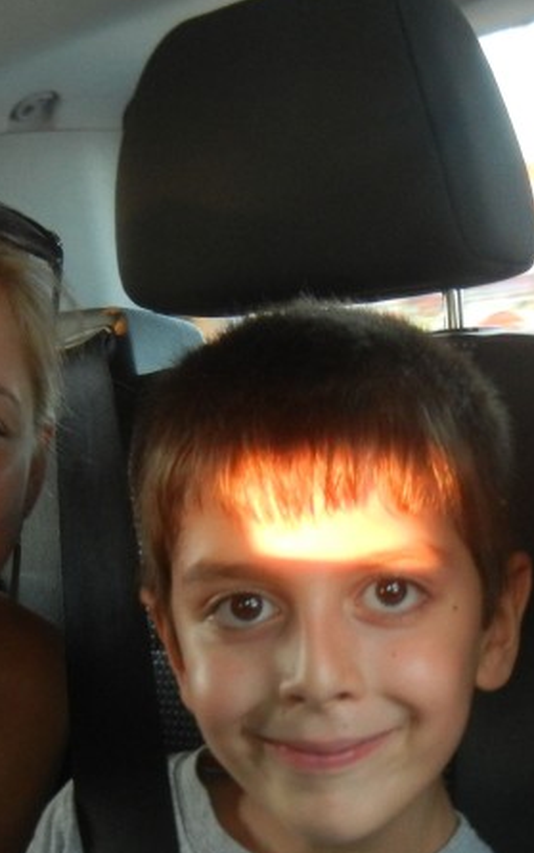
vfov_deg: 28.1
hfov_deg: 17.8
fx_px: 1699
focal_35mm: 73
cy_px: 530
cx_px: 387
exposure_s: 1/27.4
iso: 400
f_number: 3.5
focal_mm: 5.4
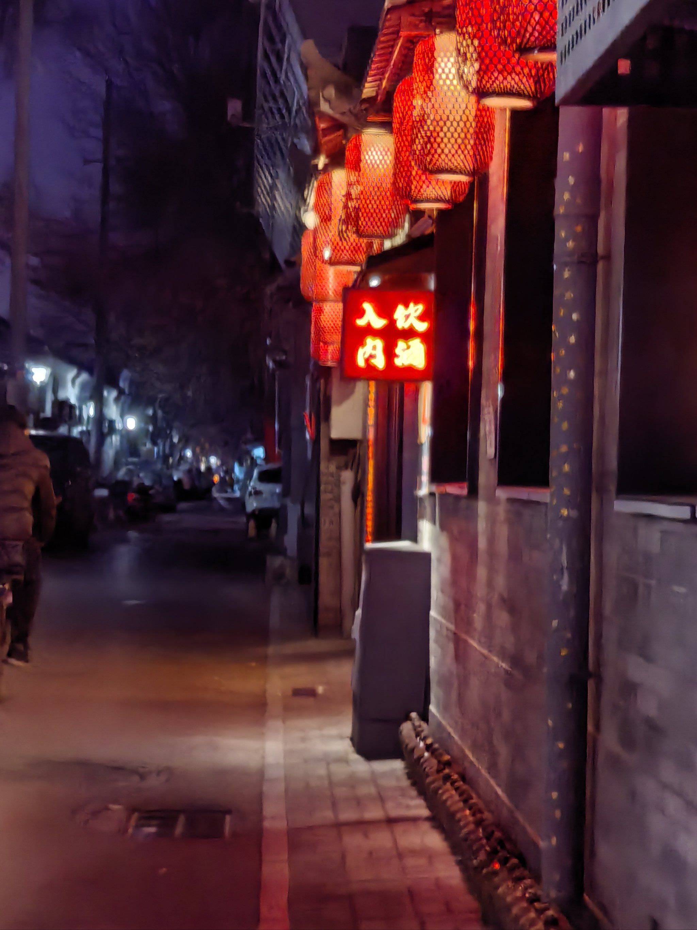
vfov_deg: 23.8
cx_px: 348
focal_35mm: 82
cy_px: 465
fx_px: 2202
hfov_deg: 18.0
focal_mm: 5.72
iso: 250
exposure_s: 1/50
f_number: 1.4
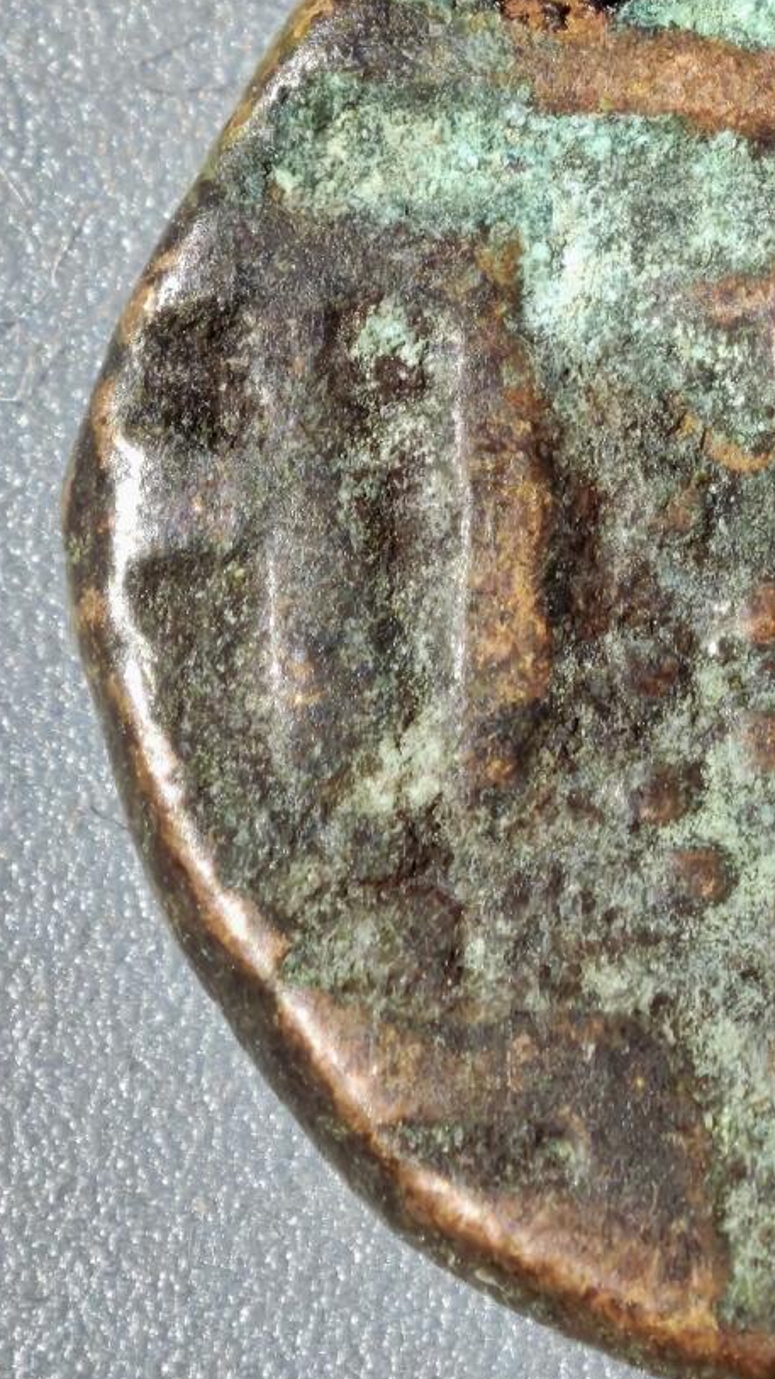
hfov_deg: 3.8
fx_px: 11550
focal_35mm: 316
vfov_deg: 6.8
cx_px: 934
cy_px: 351
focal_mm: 9
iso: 400
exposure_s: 1/100
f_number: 2
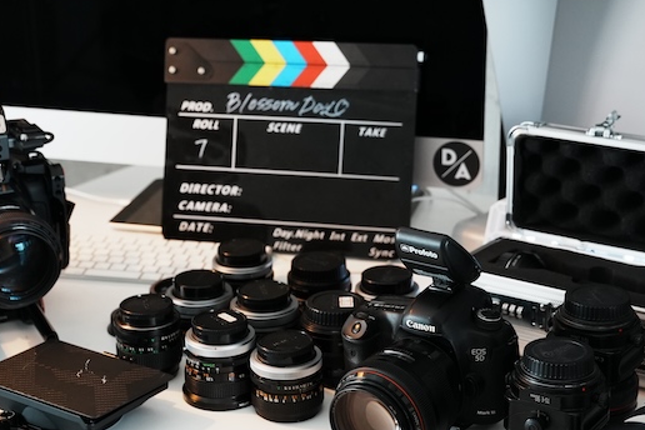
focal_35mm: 80
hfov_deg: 25.4
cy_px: 259
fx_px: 1433
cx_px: 329
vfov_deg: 17.0
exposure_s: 1/60
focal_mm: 34.1
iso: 1250
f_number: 3.5
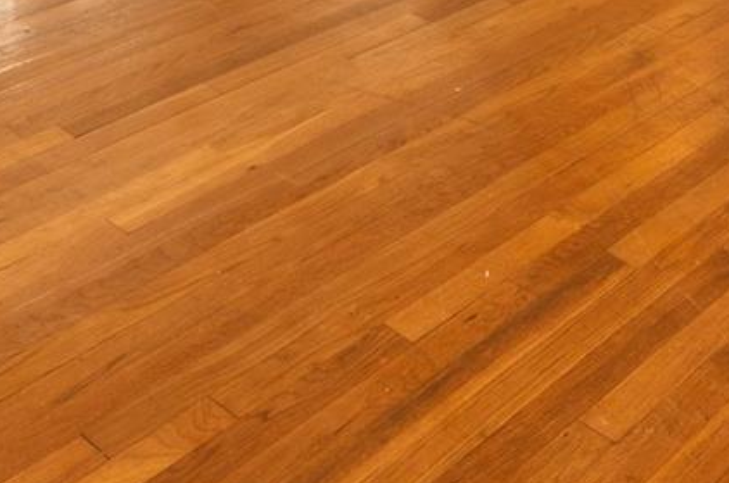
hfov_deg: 29.4
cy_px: -569
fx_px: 1375
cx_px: 517
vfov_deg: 14.9
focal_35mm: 68
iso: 400
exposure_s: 1.3
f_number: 14
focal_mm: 14
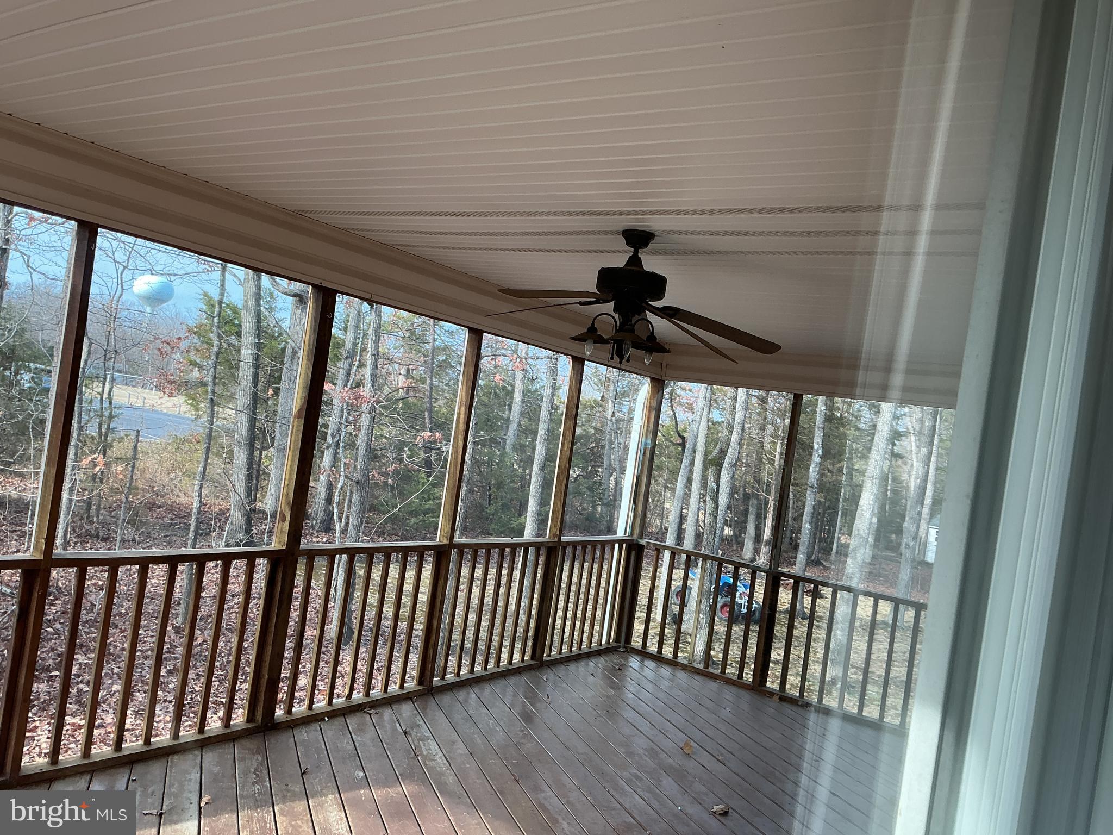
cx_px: 556
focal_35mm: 29
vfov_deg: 48.2
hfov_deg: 61.7
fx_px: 932
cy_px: 418
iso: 25
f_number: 1.8
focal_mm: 3
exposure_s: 1/120
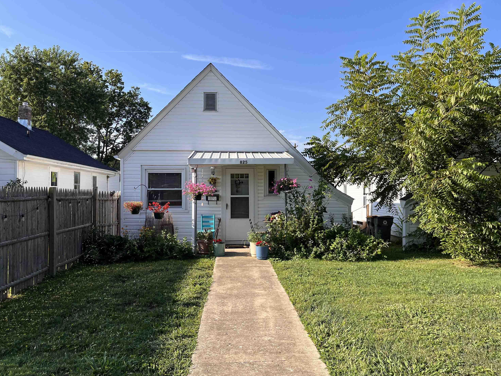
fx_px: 391
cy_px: 188
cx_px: 253
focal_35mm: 27
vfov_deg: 51.4
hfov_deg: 65.3
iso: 50
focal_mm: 5.1
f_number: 1.6
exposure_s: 1/2062
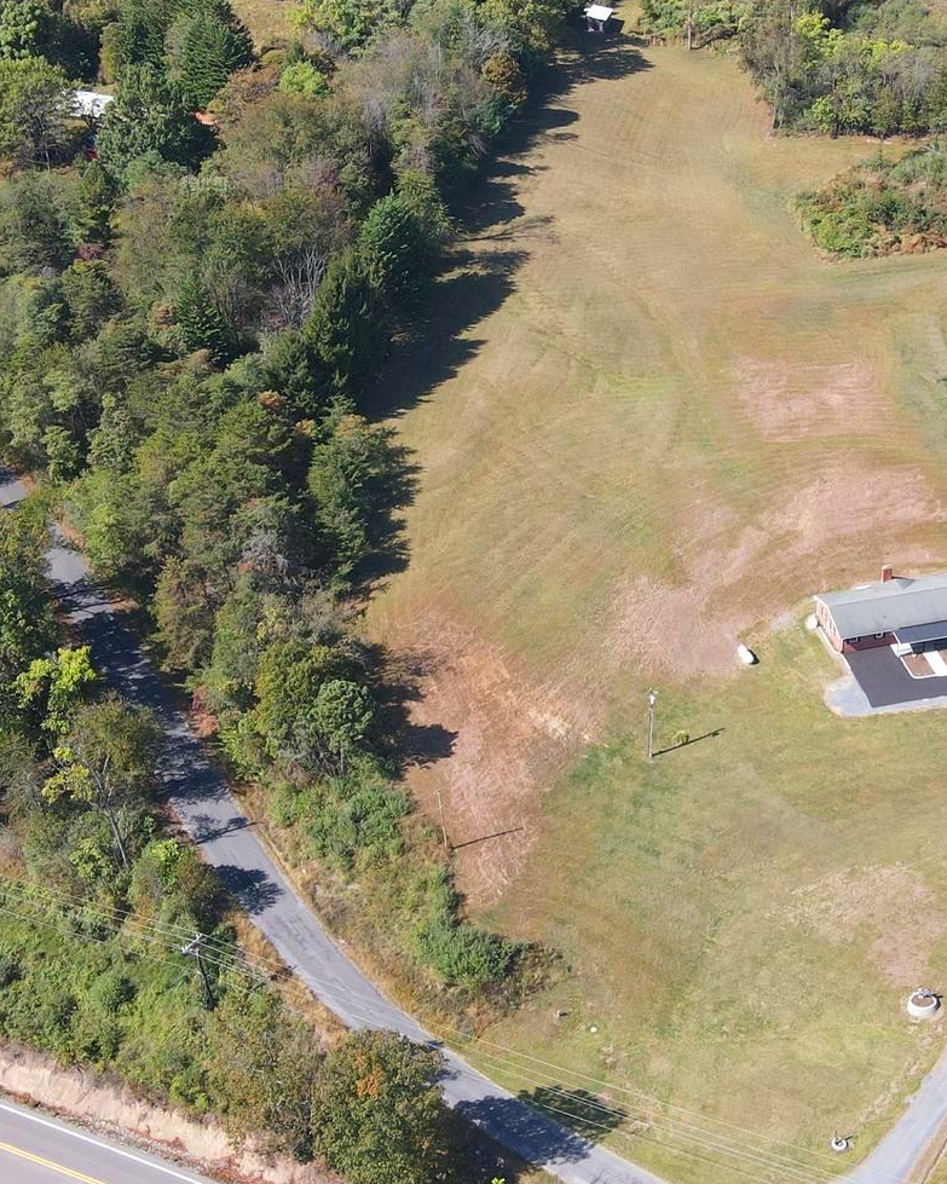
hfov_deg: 30.6
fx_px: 1717
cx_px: 624
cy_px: 566
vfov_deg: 38.0
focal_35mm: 49
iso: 100
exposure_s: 1/250
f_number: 2.8
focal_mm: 4.5
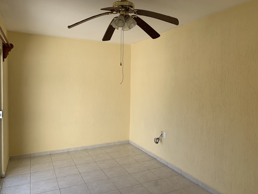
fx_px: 194
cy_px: 97
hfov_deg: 67.3
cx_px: 129
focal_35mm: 26
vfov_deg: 53.1
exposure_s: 1/371
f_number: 1.8
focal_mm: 4.25
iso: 25
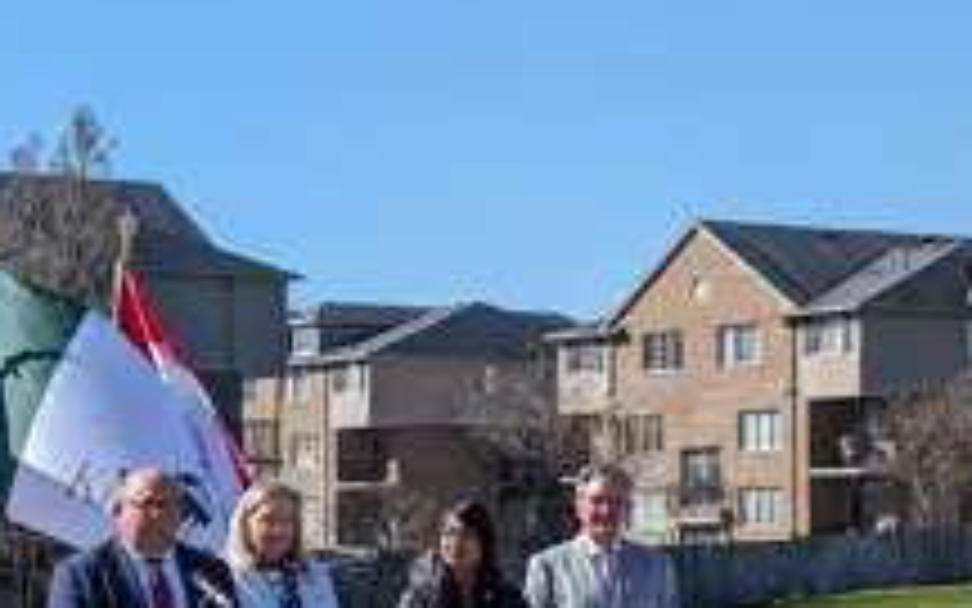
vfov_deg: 13.5
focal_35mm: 96
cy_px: 513
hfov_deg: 21.2
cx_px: 126
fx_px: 2543
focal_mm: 6.9
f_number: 1.68
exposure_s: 1/906
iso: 20
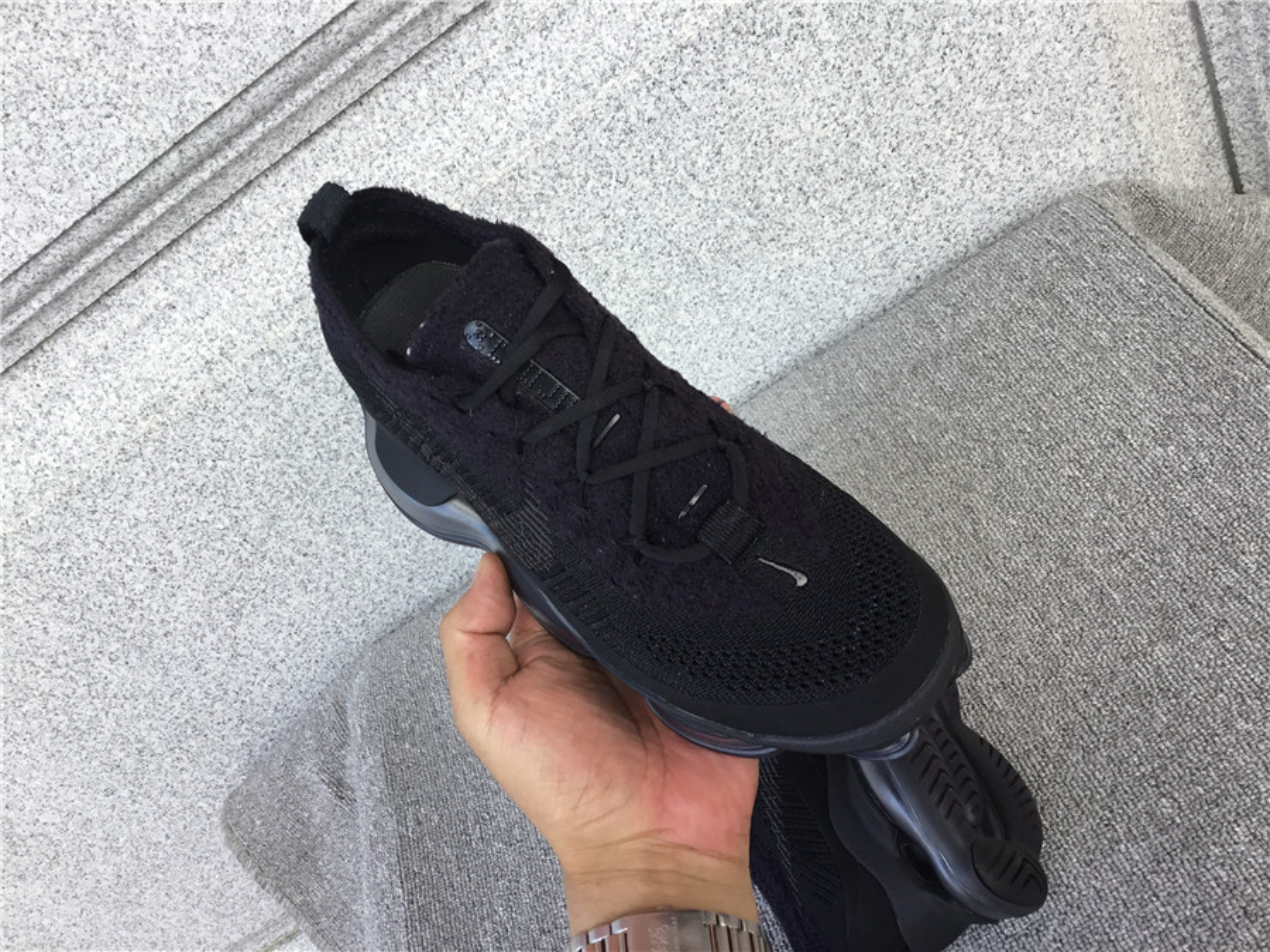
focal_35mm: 31
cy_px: 476
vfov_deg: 45.4
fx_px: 1137
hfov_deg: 58.4
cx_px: 635
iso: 32
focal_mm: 3.3
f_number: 2.4
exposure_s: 1/100
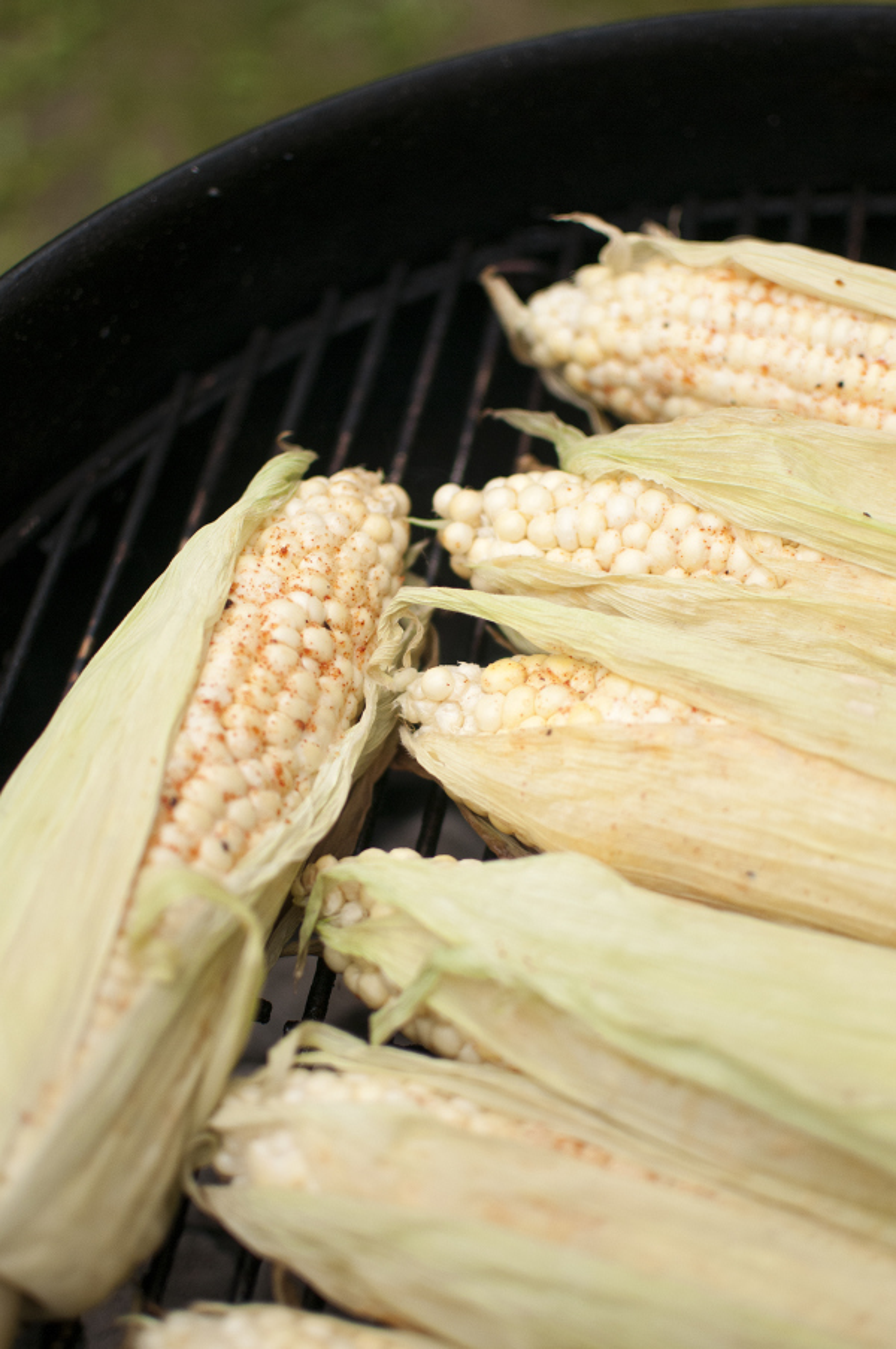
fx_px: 1964
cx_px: 448
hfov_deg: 25.7
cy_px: 674
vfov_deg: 37.9
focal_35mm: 52
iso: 400
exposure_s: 1/8000
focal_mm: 35
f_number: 1.8
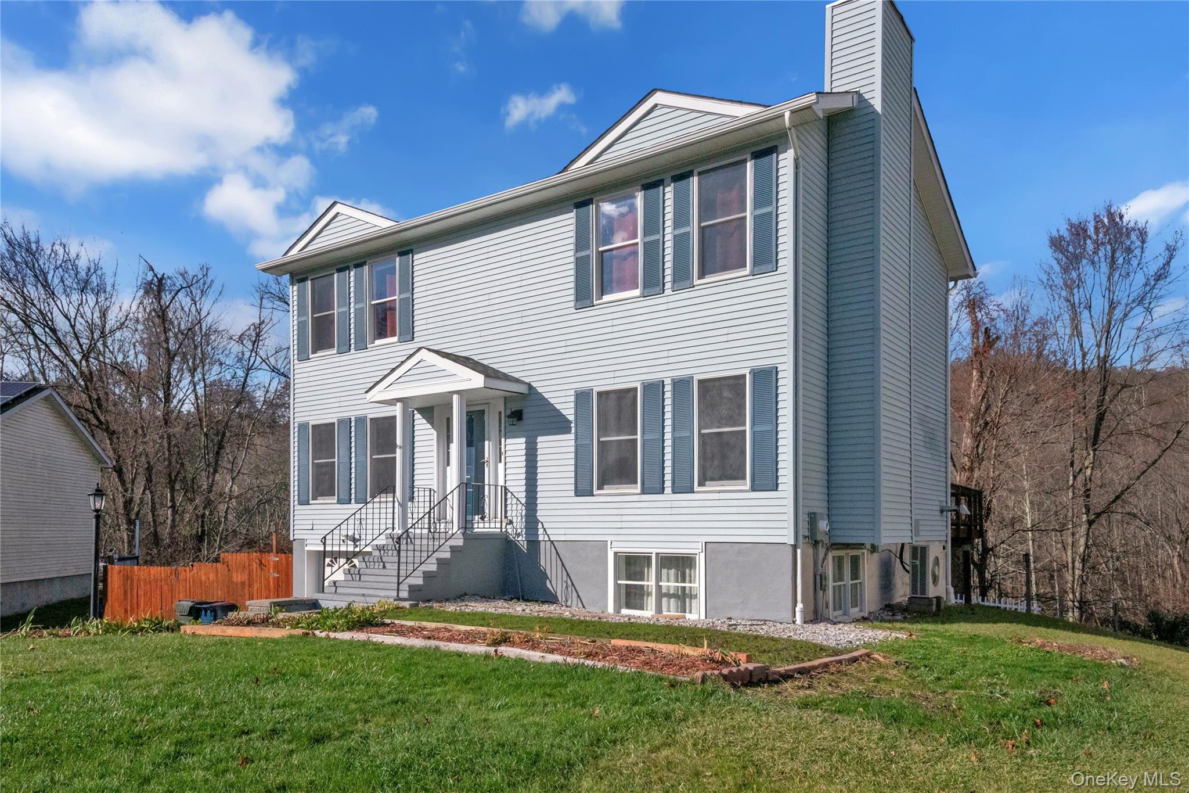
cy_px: 396
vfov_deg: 53.1
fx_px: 793
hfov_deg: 73.7
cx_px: 594
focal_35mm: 24
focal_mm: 16
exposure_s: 1/8000
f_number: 13
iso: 2500
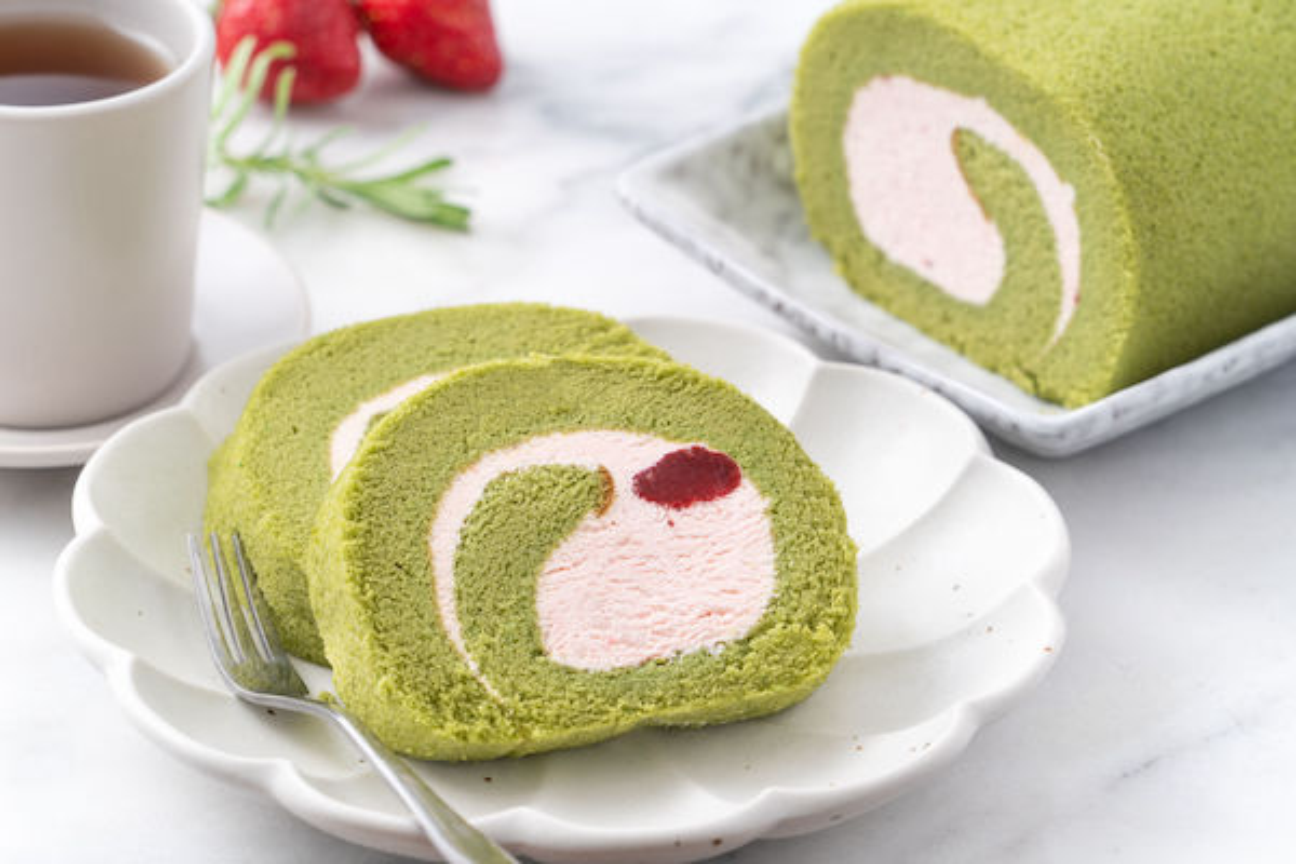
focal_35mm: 237
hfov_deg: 8.7
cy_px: 432
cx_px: 648
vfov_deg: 5.8
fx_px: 8531
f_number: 11
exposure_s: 1/200
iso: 100
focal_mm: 237
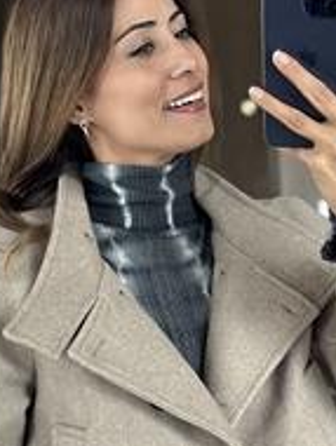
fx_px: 1653
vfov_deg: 15.2
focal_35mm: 128
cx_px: 186
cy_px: 399
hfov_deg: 11.6
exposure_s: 1/60
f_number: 1.78
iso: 320
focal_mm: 6.86
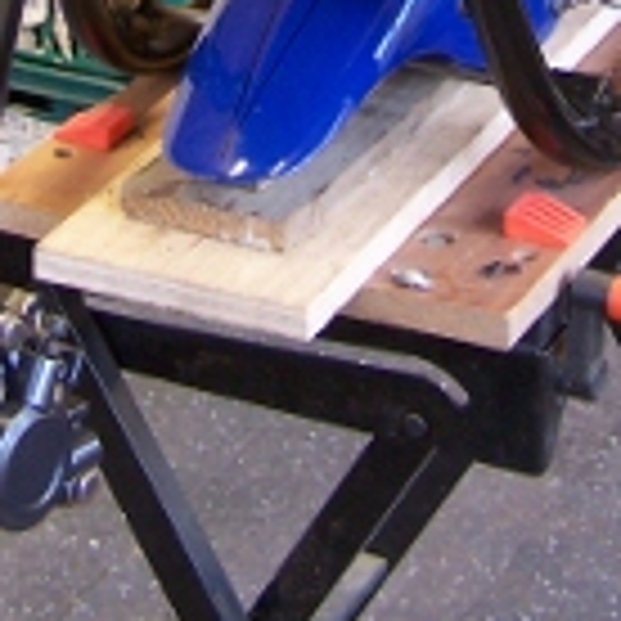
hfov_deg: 13.1
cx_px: 218
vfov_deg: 12.2
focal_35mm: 133
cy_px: -443
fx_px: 2699
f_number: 2.8
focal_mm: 6.3
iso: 140
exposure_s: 1/10
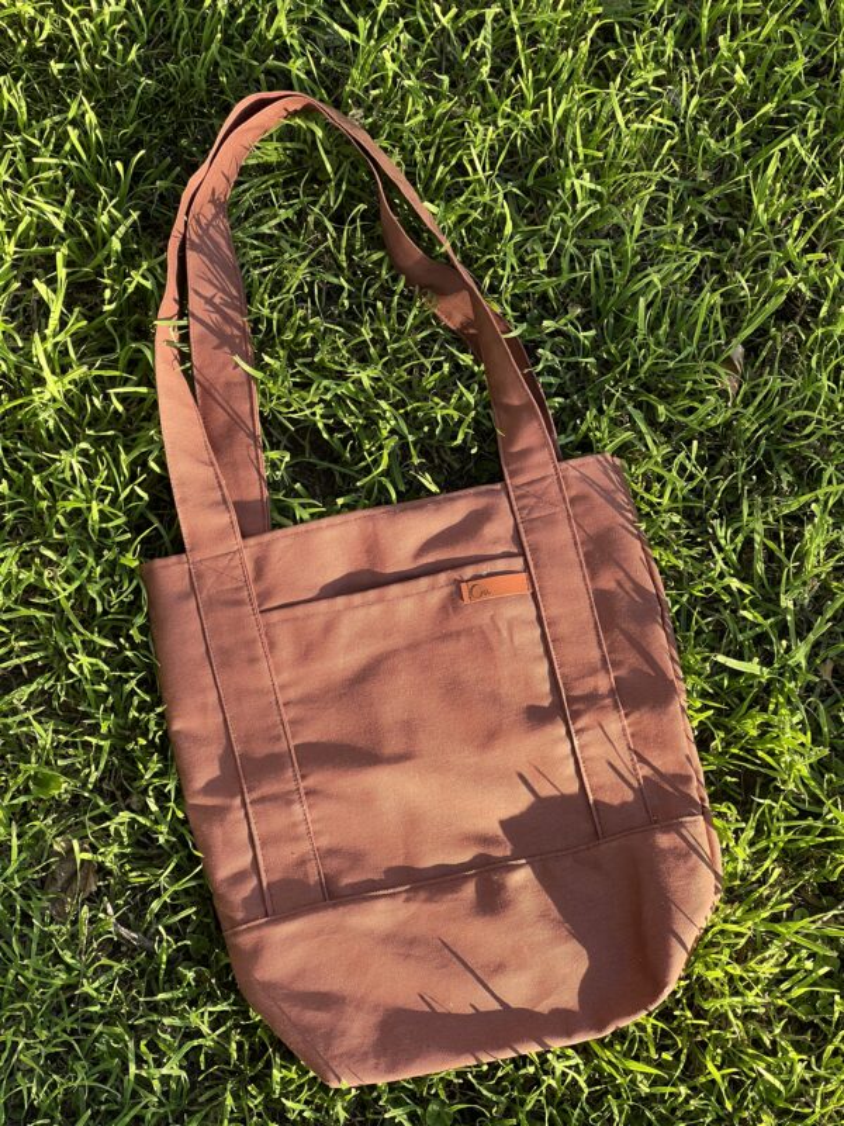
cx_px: 422
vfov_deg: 25.3
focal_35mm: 77
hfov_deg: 19.1
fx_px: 2503
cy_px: 563
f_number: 2.8
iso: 80
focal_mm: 9
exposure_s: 1/99
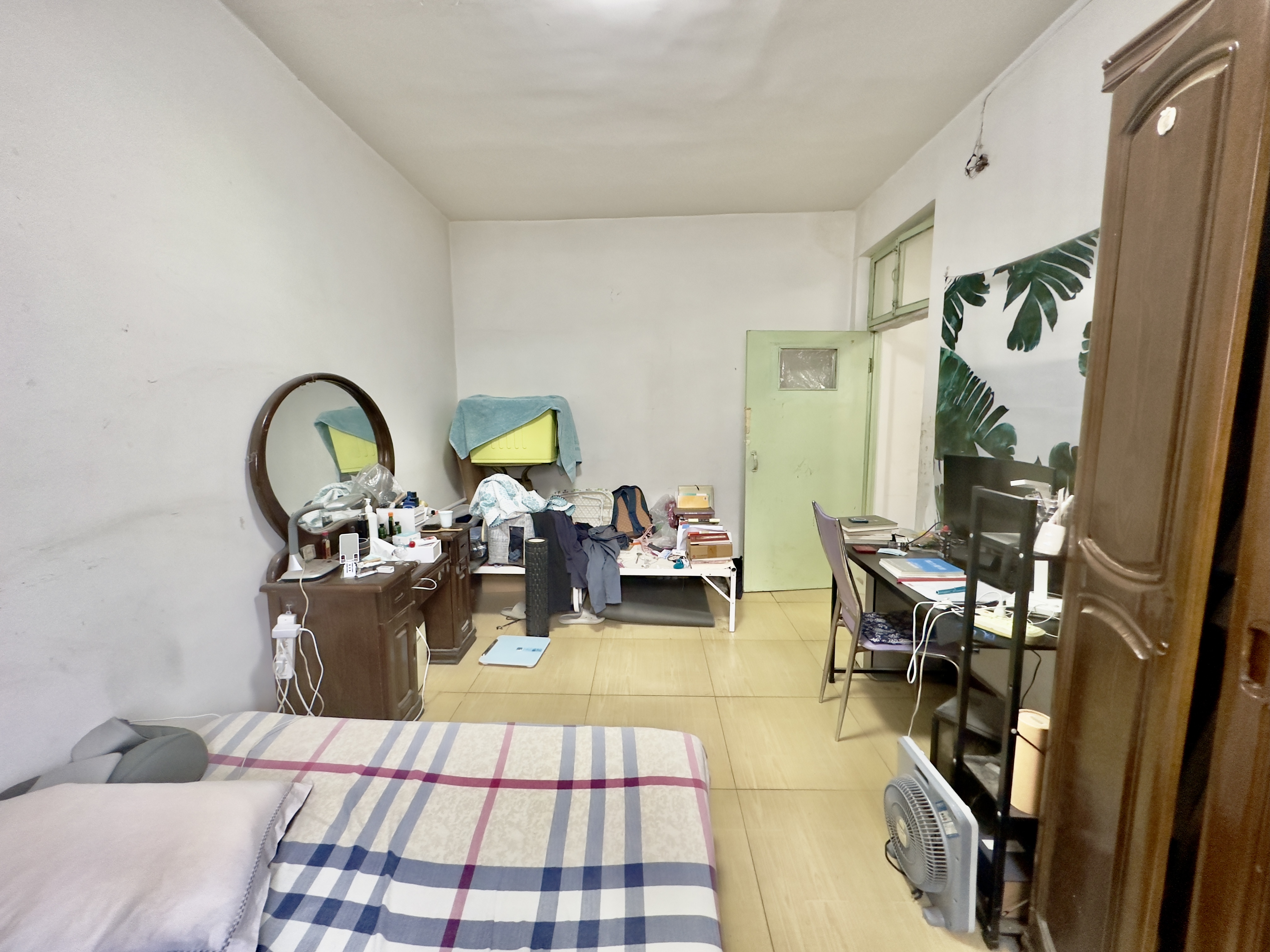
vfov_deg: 85.7
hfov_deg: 102.1
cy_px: 476
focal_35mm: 14
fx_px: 514
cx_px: 635
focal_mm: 2.22
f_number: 2.2
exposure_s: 1/60
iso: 500
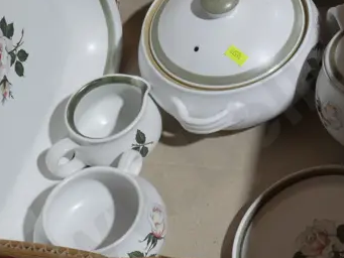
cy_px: 5
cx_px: 416
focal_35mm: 84
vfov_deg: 17.2
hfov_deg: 21.6
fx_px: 835
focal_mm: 14
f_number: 9
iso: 1000
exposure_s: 1/60
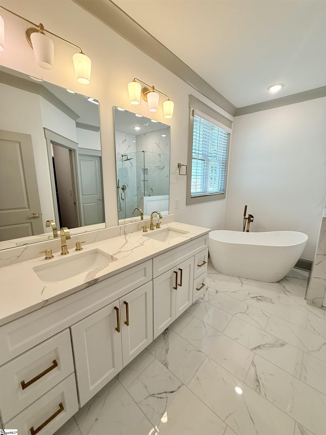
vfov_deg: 102.1
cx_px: 163
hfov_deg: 85.7
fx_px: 176
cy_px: 218
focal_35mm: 14
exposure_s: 1/120
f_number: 2.2
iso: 100
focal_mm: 2.22
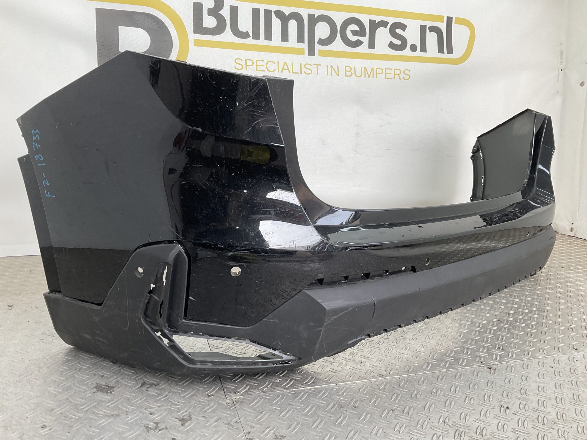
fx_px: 492
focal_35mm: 29
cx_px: 294
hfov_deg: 61.7
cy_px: 220
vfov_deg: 48.2
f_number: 1.8
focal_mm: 3
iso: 20
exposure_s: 1/120
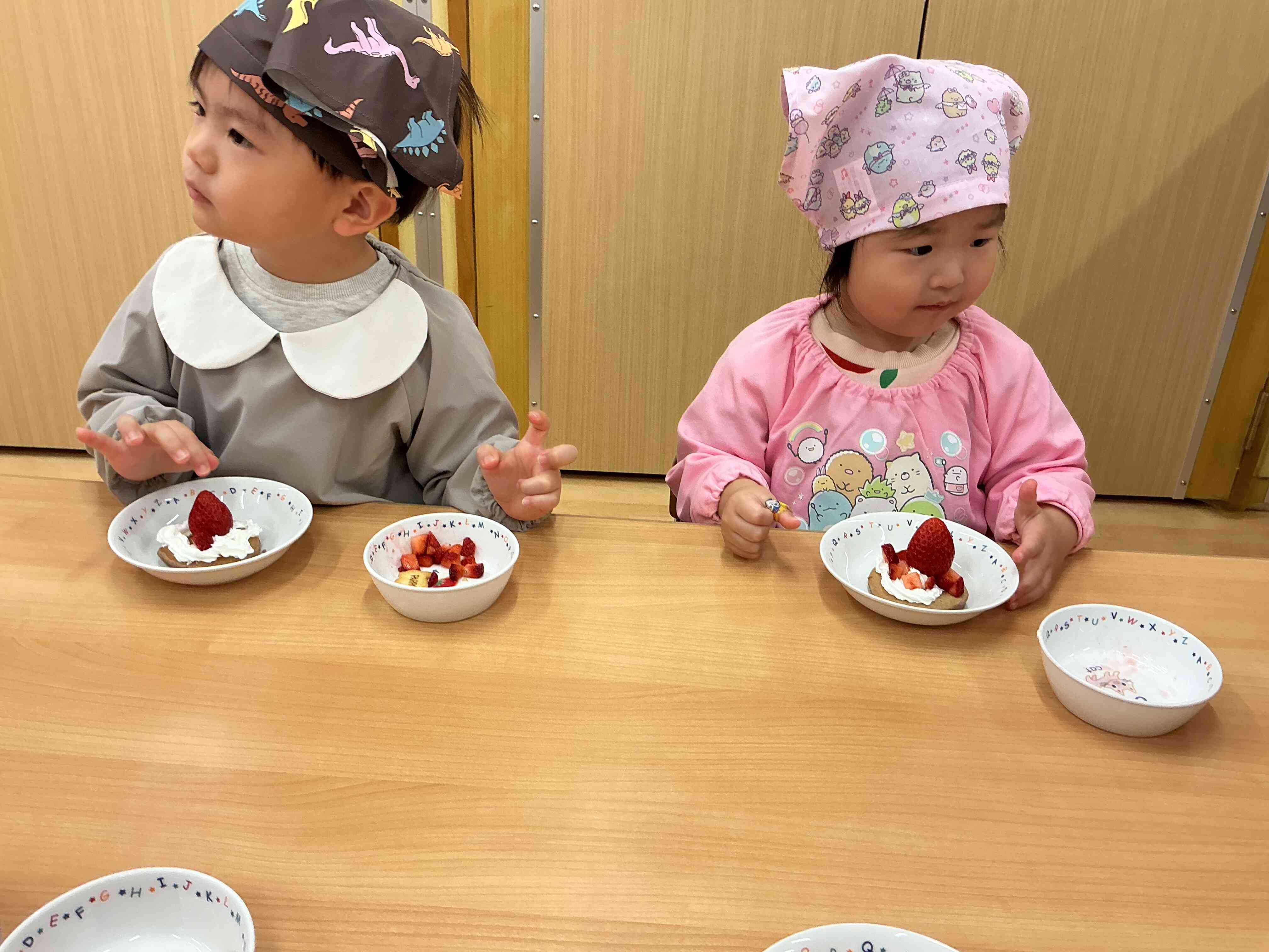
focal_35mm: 29
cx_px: 634
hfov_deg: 61.7
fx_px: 1063
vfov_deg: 48.2
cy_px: 476
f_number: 1.8
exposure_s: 1/60
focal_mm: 3
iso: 40
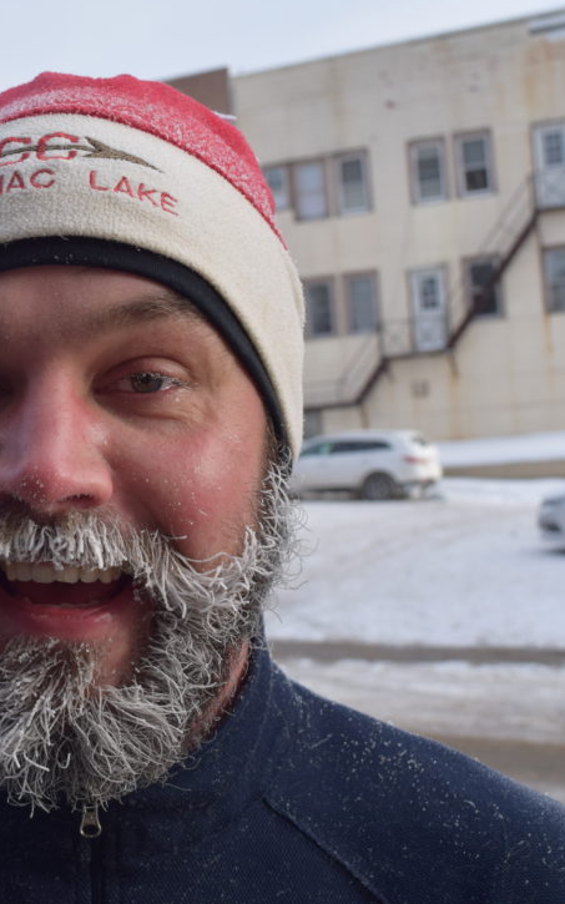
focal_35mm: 65
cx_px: -51
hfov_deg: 19.2
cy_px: 451
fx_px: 1602
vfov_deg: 31.5
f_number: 8
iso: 200
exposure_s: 1/320
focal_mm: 28
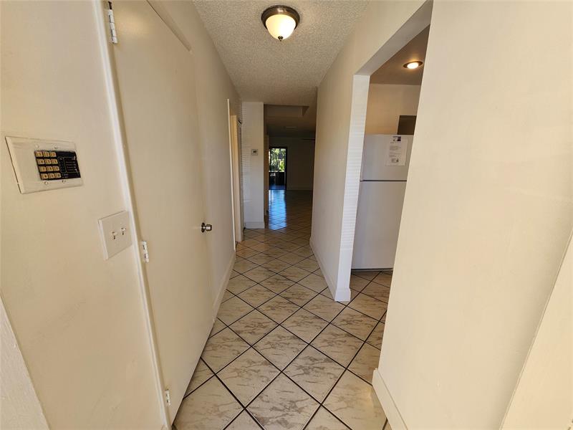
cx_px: 286
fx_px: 215
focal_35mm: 13
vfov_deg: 89.9
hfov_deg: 106.2
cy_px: 215
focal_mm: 1.74
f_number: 2.2
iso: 40
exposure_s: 1/143
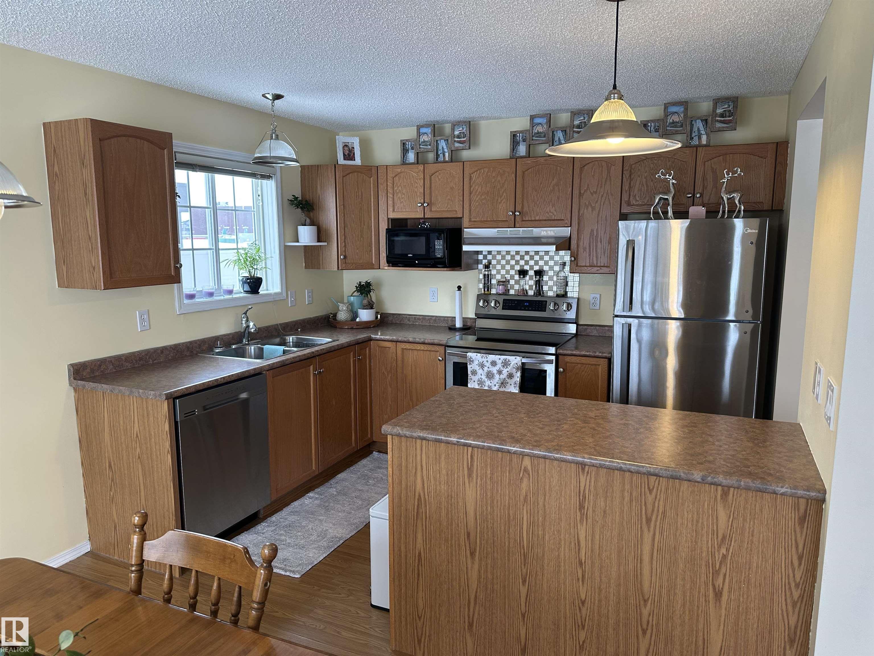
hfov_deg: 71.6
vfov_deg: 56.8
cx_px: 437
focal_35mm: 24
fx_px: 606
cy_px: 328
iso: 100
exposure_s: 1/125
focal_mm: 6.86
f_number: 1.78
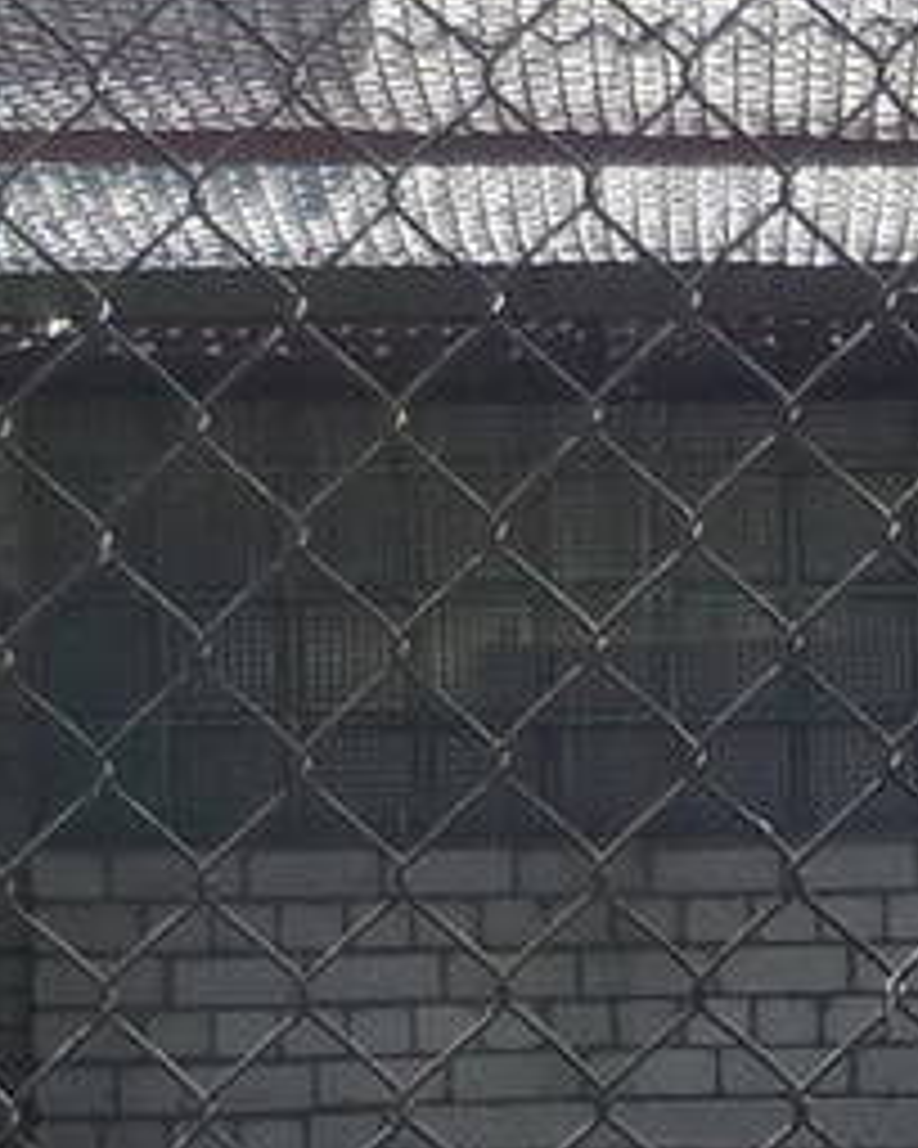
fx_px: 6860
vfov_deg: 9.5
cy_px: 1049
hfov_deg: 7.5
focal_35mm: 202
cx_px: 1422
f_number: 2.8
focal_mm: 5.5
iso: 100
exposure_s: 1/400
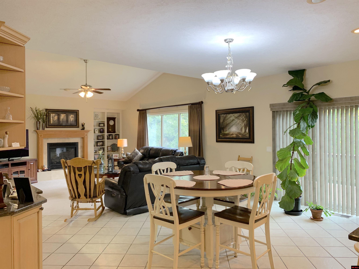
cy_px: 134
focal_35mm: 26
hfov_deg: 67.3
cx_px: 180
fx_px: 270
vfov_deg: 53.1
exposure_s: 1/60
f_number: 1.8
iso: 80
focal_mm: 4.25
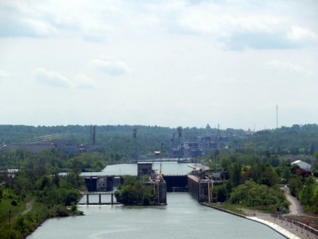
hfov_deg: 12.0
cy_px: 120
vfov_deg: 9.0
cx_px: 159
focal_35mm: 165
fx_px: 1516
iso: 100
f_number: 3.5
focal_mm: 35
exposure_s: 1/400
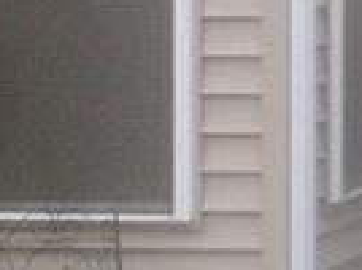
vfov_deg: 5.4
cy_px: -273
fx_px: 2787
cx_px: 1332
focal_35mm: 267
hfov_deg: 6.4
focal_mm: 4.28
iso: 50
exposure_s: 1/581
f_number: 2.4
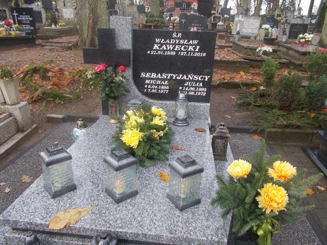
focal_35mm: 26
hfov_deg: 67.3
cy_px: 122
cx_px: 164
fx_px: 246
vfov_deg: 53.1
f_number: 3.2
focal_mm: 4.6
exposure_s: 1/60
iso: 80
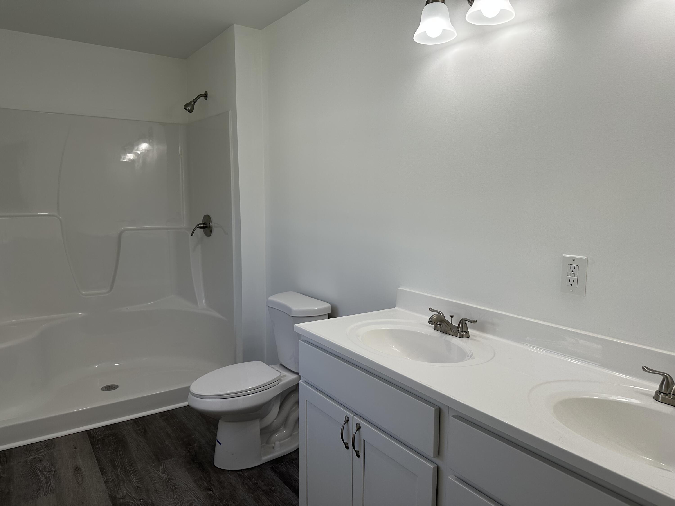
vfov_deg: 56.8
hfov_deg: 71.6
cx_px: 338
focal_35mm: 24
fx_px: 468
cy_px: 253
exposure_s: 1/323
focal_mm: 6.86
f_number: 1.78
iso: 80
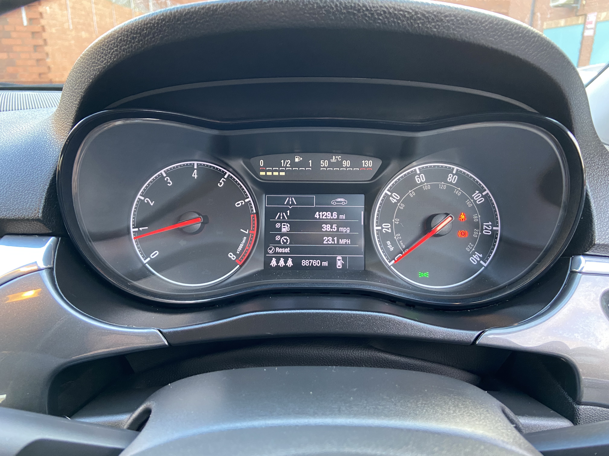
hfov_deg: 67.3
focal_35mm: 26
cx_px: 304
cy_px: 228
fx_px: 457
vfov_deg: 53.1
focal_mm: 4.25
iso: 500
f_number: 1.8
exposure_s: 1/46
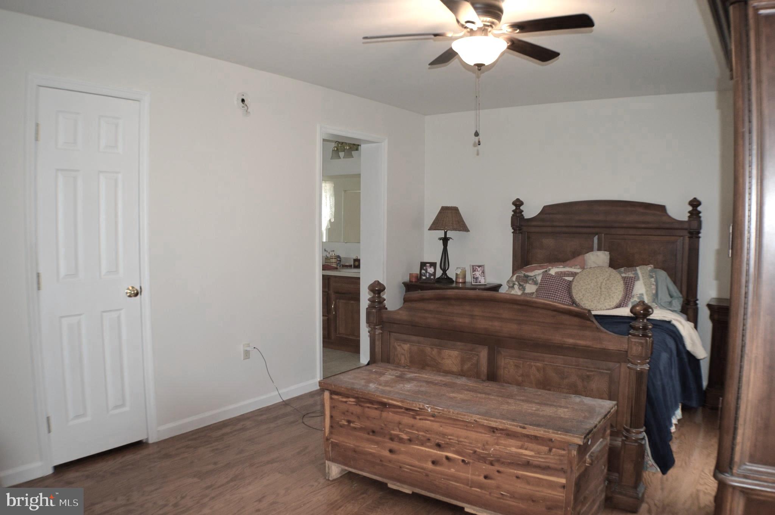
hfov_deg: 55.2
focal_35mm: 34
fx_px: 742
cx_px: 388
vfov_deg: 38.3
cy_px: 258
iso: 800
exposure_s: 1/60
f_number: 3.8
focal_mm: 23
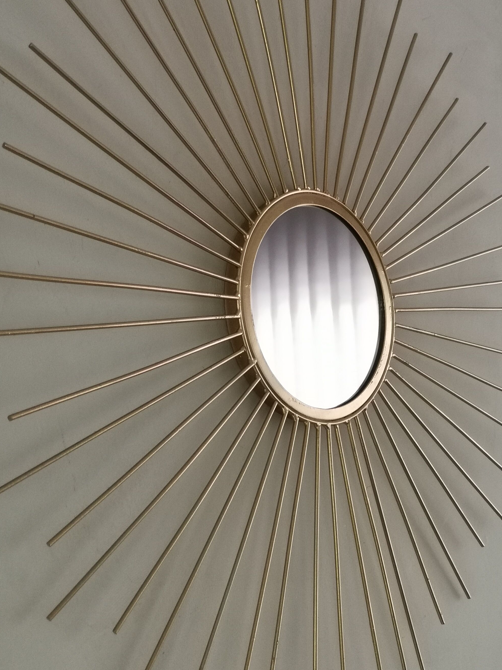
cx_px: 277
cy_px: 336
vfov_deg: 38.2
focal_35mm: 50
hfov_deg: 29.1
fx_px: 967
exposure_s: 1/40
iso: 400
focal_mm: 4.75
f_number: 1.8
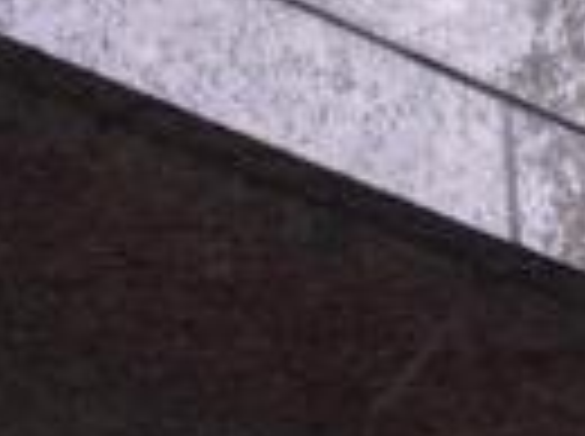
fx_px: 2412
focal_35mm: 143
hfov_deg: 13.4
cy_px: 926
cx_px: 702
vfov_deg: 9.5
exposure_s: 1/60
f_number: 2.2
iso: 32
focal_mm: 4.15
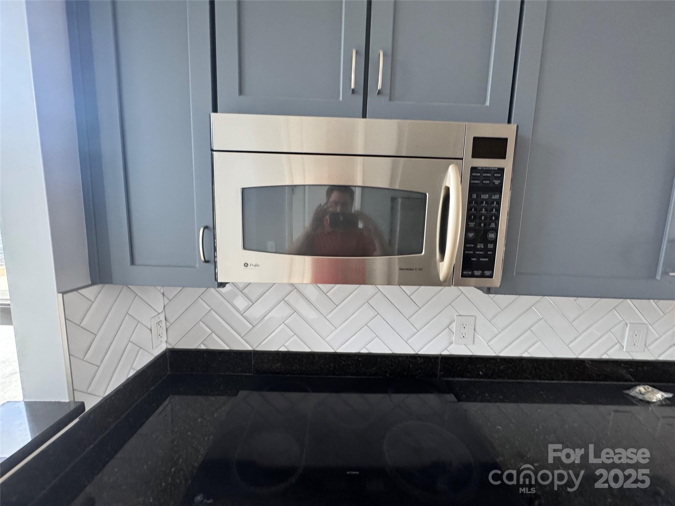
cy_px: 253
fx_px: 273
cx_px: 338
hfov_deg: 102.1
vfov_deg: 85.7
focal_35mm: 14
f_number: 2.2
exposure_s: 1/99
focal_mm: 2.22
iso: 320
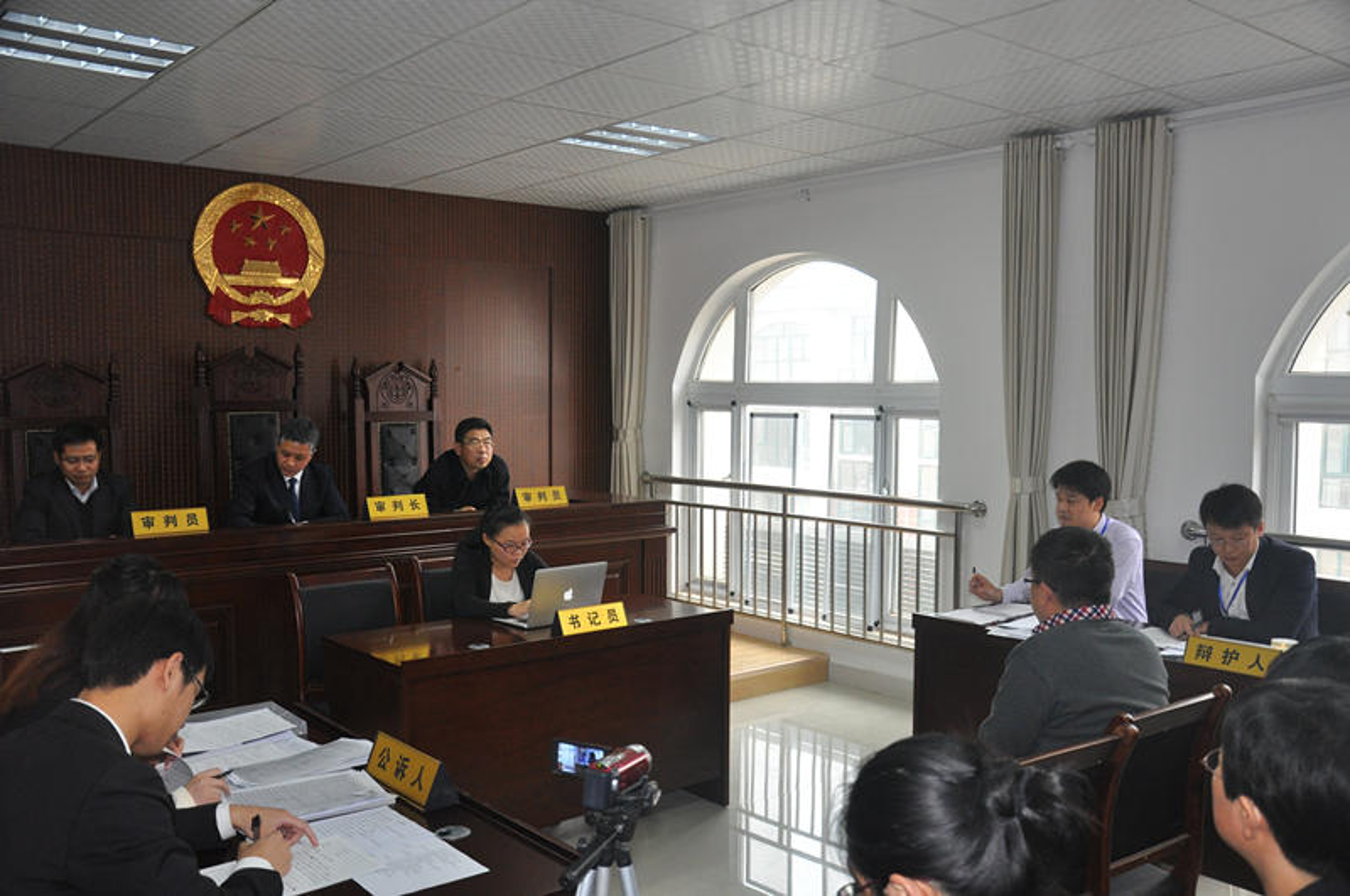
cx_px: 675
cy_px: 448
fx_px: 1180
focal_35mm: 32
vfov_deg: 41.6
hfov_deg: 59.6
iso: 800
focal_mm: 21
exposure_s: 1/80
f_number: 3.8
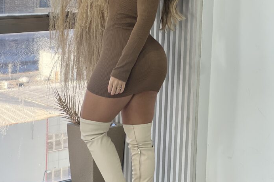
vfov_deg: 12.7
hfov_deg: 18.9
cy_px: 68
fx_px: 822
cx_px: 137
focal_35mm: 108
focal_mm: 9
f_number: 2.8
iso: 64
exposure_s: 1/120
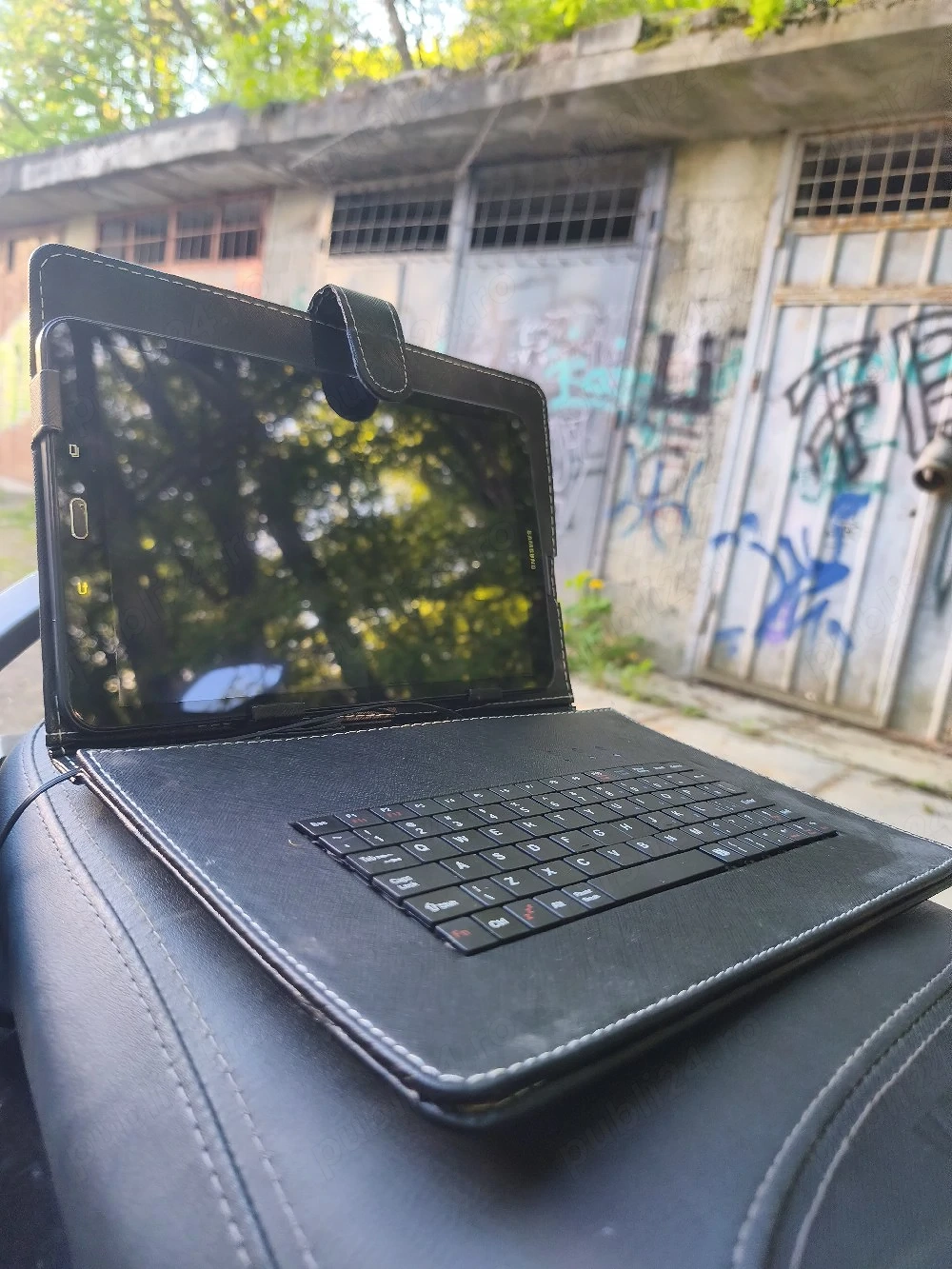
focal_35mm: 23
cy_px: 634
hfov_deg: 58.9
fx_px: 843
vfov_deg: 73.9
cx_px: 476
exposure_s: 1/100
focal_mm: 6.18
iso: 250
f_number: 1.65
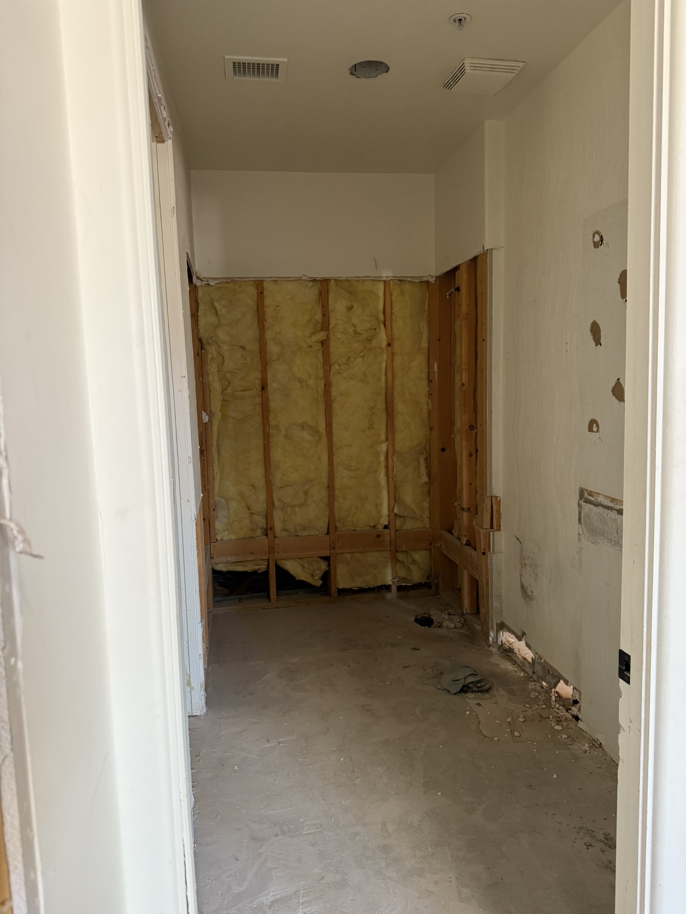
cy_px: 457
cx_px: 343
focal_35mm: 24
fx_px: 634
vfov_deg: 71.6
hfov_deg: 56.8
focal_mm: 6.76
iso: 320
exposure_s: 1/60
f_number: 1.78
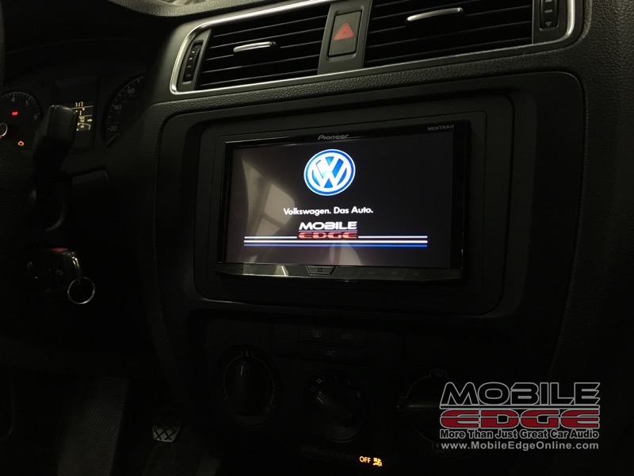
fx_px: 531
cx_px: 317
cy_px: 238
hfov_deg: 61.7
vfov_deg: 48.2
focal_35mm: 29
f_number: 2.2
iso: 160
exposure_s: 1/30
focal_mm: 4.15
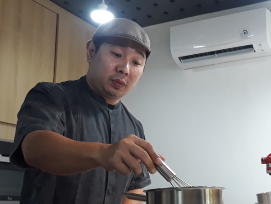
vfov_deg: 30.9
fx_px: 360
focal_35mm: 46
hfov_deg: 39.6
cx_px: 216
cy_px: 157
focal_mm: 3.71
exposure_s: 1/50
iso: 125
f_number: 1.7
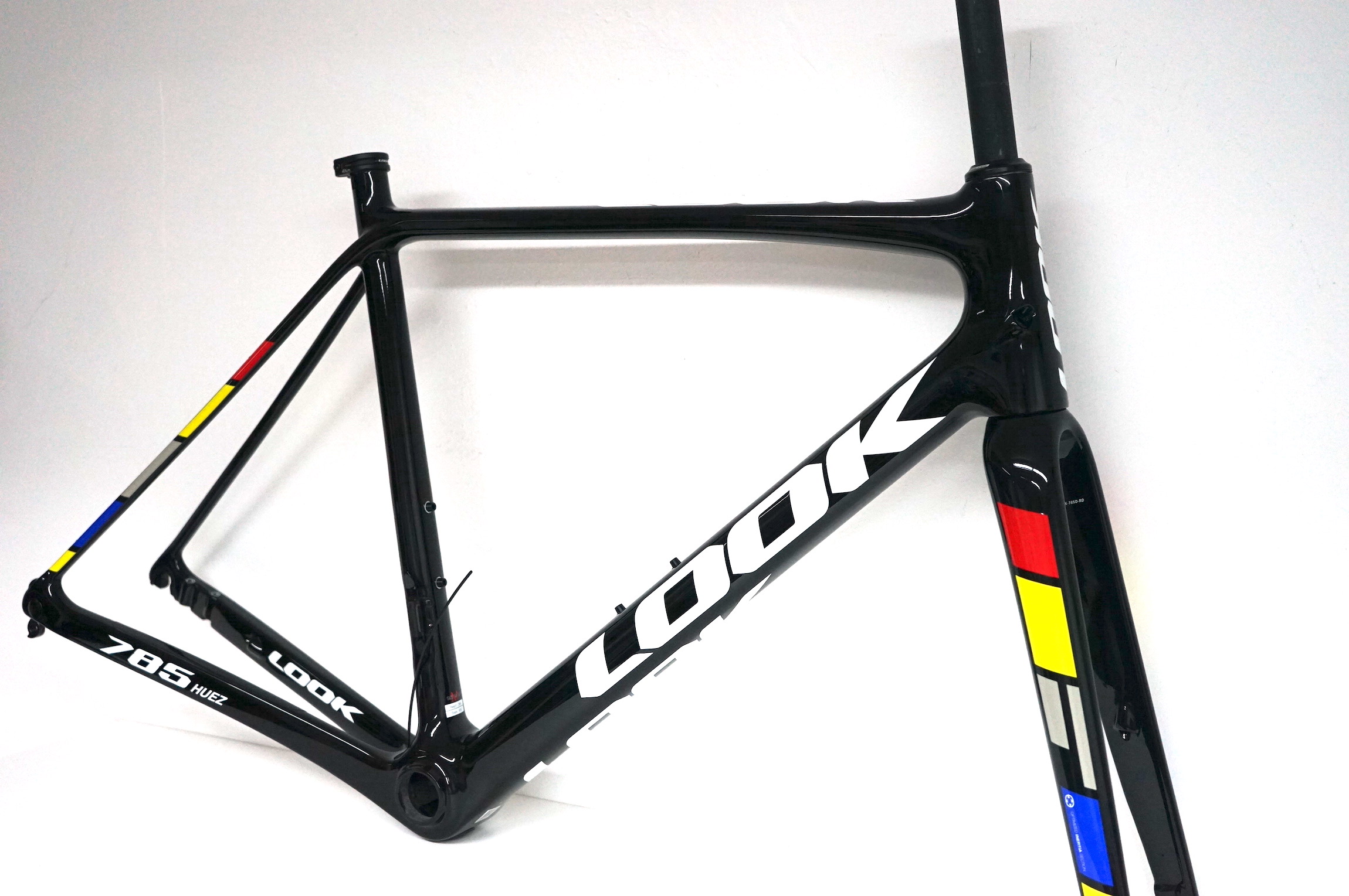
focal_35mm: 42
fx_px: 1572
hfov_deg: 46.4
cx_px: 674
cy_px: 448
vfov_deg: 31.8
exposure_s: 1/160
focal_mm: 42
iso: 2000
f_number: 4.5
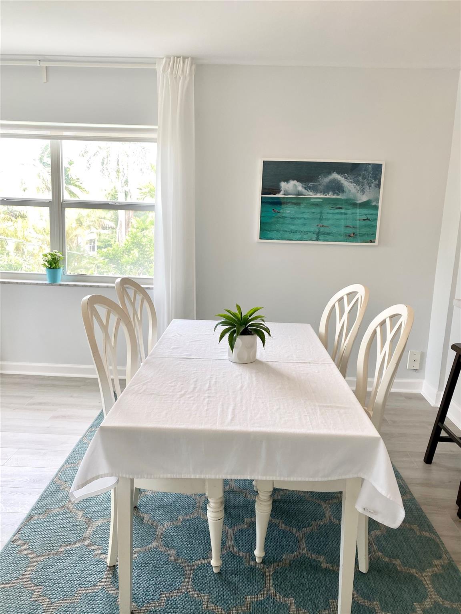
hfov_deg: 53.1
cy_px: 307
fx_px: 462
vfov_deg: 67.3
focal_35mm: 26
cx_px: 230
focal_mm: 4.25
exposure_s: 1/127
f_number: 1.8
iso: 32
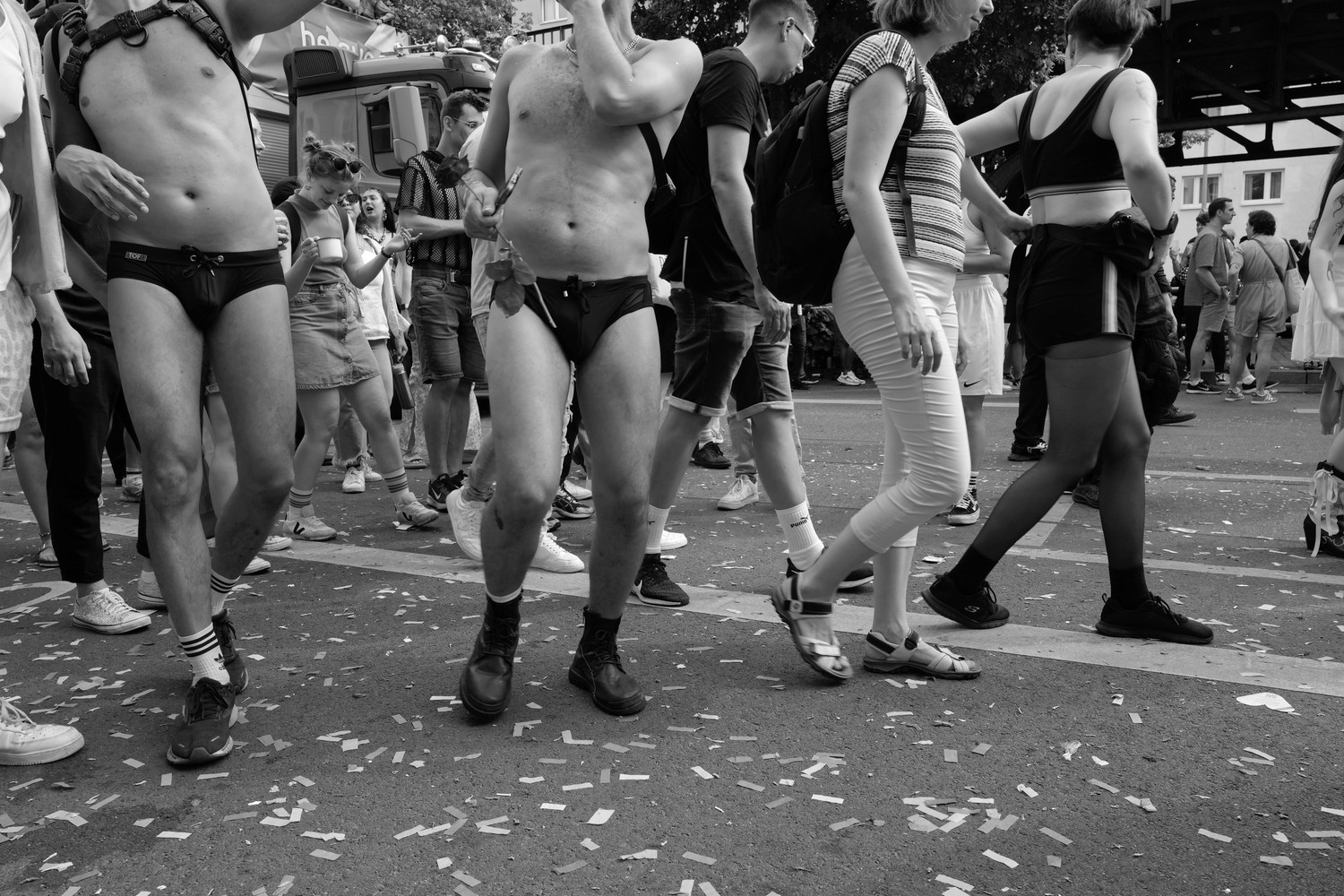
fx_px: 1045
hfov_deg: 65.5
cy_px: 448
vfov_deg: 46.4
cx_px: 672
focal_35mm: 28
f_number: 9
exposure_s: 1/250
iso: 400
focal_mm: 28
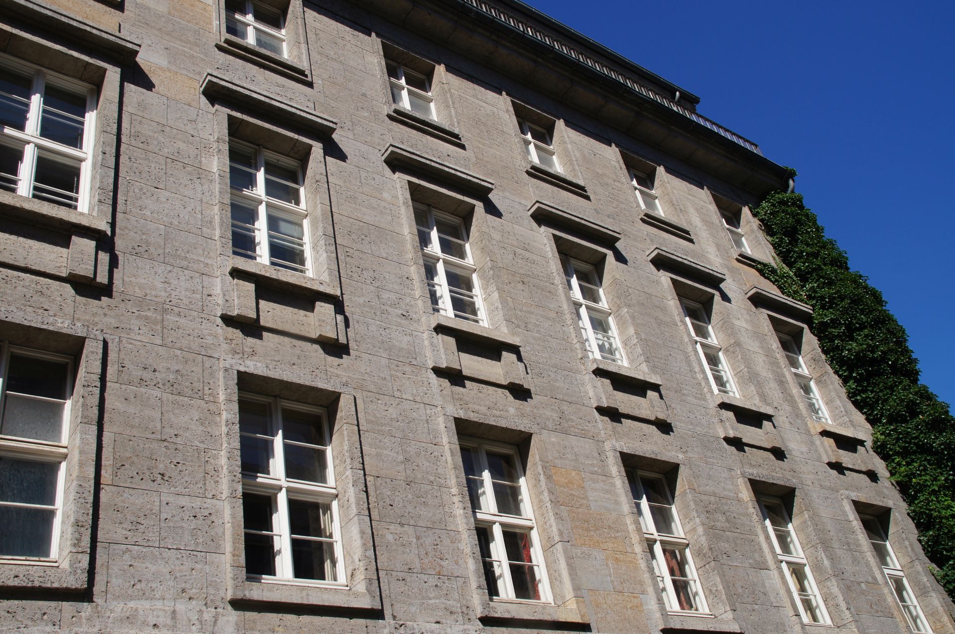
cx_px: 478
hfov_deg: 57.3
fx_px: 875
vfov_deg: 39.9
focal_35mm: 33
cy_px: 317
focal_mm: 22
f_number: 13
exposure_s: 1/160
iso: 100
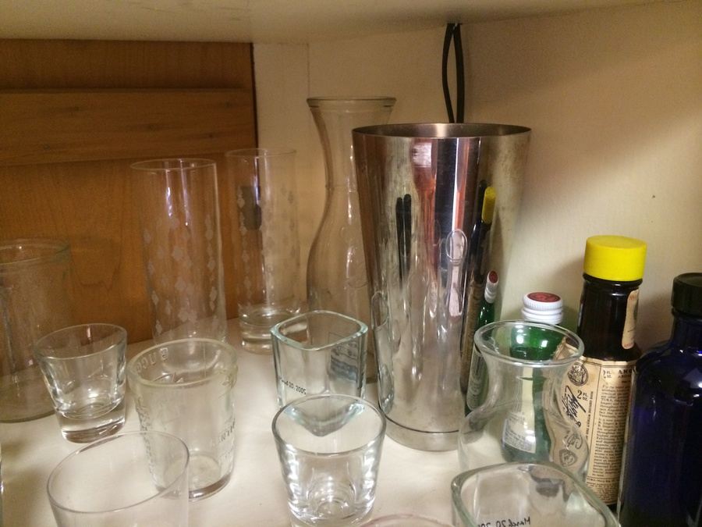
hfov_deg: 60.0
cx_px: 351
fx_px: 608
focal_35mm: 30
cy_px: 264
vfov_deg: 46.8
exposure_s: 1/20
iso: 320
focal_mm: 4.12
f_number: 2.2
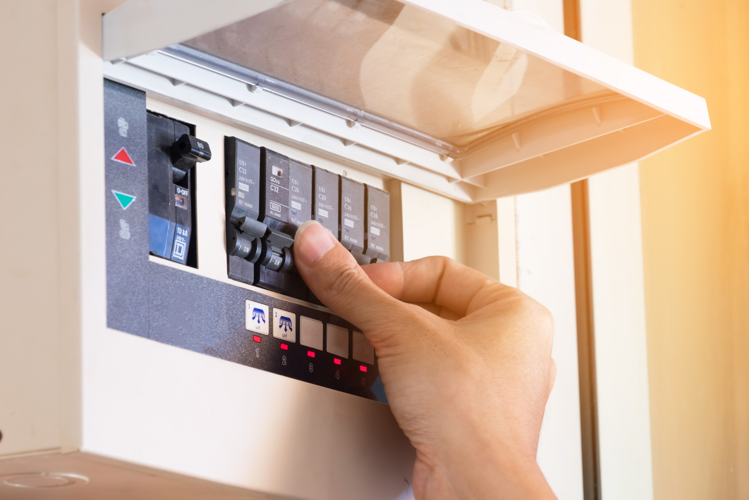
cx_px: 374
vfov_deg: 6.8
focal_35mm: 203
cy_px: 250
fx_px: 4223
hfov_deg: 10.1
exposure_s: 1.1
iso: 200
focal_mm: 135
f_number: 10
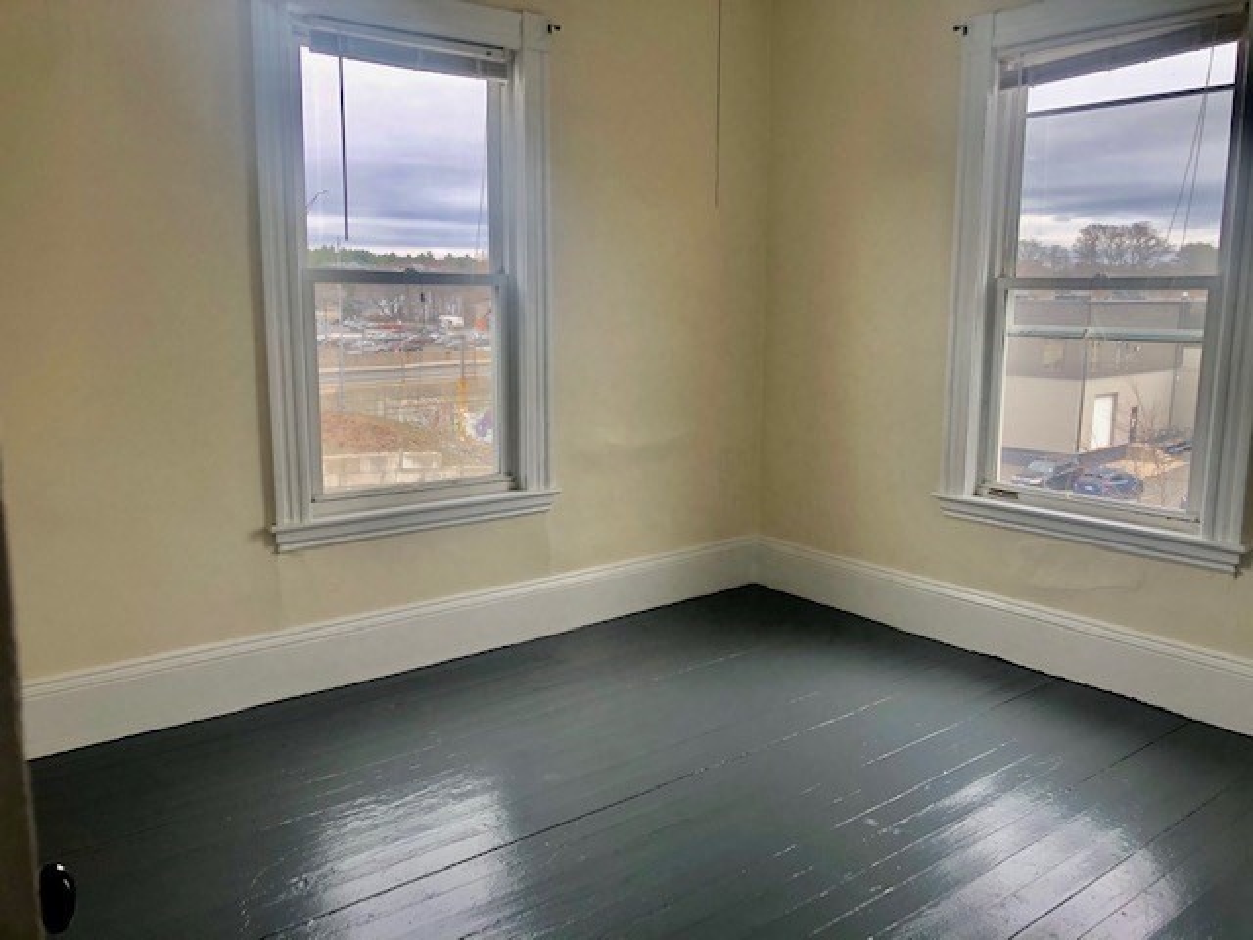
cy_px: 470
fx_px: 1014
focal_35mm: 28
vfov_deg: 49.7
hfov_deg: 63.4
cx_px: 626
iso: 32
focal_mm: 4
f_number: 1.8
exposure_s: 1/120
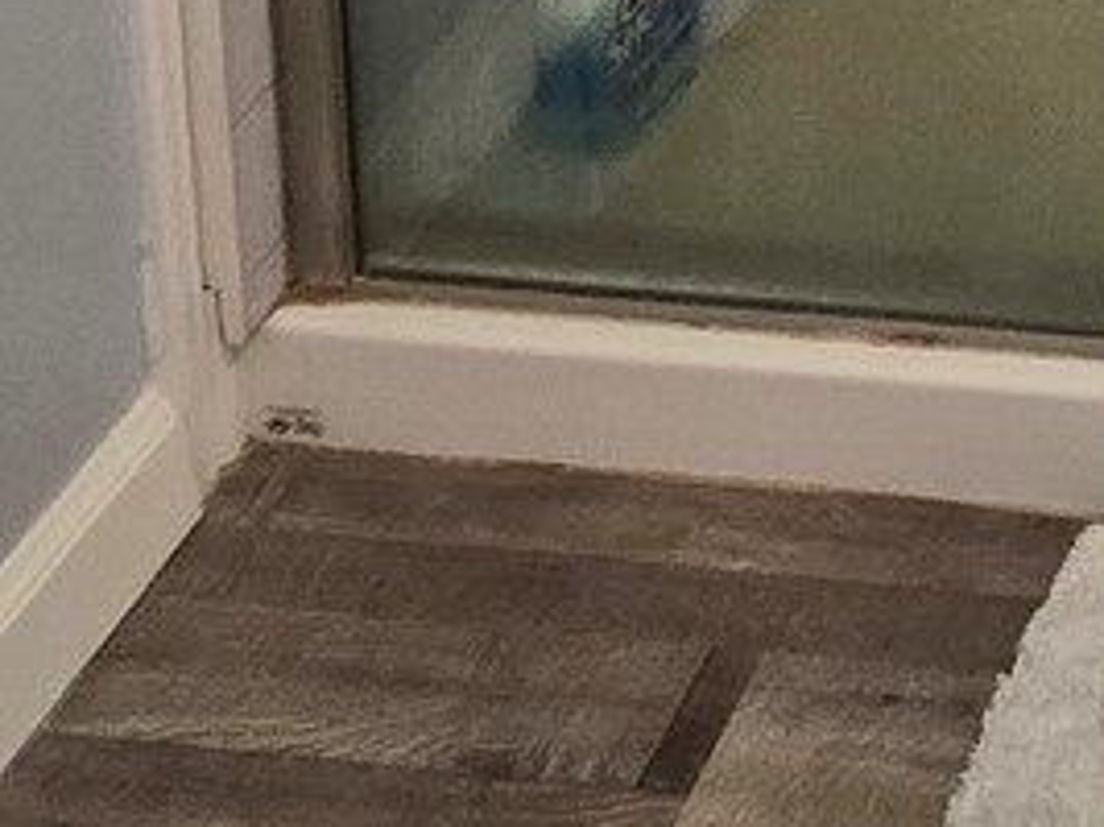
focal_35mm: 78
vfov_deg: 11.6
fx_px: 2487
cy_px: -1580
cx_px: 1952
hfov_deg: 19.3
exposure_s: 1/60
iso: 160
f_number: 2.2
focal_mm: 2.2
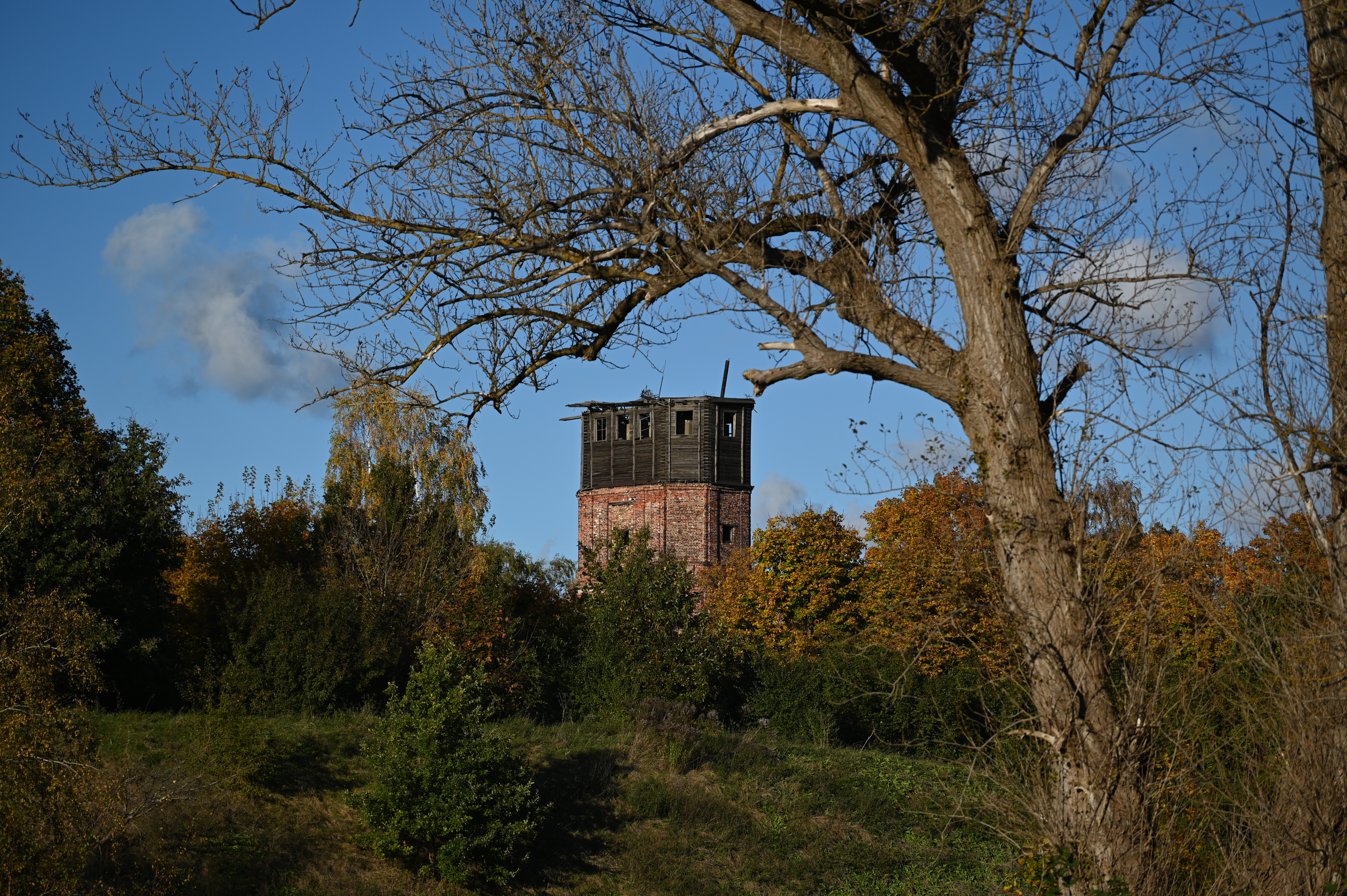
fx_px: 4487
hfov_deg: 17.1
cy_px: 448
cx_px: 674
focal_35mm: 120
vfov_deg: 11.4
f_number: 4
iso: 100
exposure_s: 1/2000
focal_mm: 120
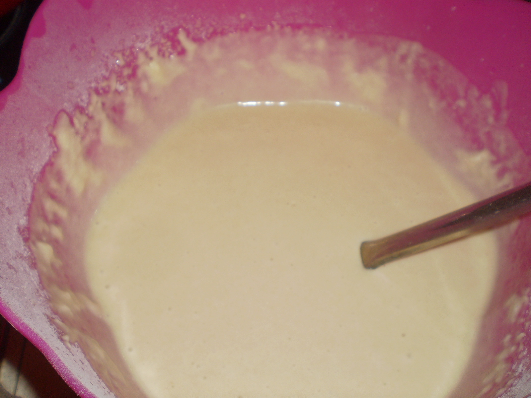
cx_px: 266
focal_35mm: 36
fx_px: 552
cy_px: 199
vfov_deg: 39.7
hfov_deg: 51.4
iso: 125
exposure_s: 1/30
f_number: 3.1
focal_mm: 6.3
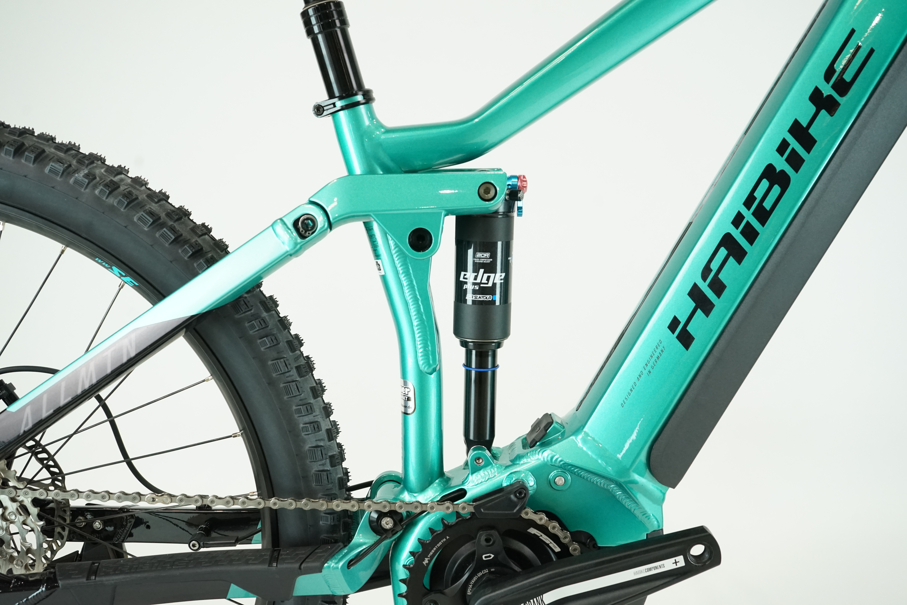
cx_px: 454
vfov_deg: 35.9
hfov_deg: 51.9
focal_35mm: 37
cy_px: 302
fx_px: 932
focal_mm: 37
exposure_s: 1/200
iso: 2500
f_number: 6.3
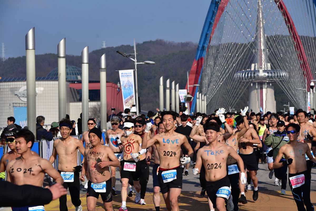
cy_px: 106
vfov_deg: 11.4
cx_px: 158
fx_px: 1054
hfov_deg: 17.1
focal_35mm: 120
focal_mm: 120
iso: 100
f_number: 7.1
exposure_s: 1/640
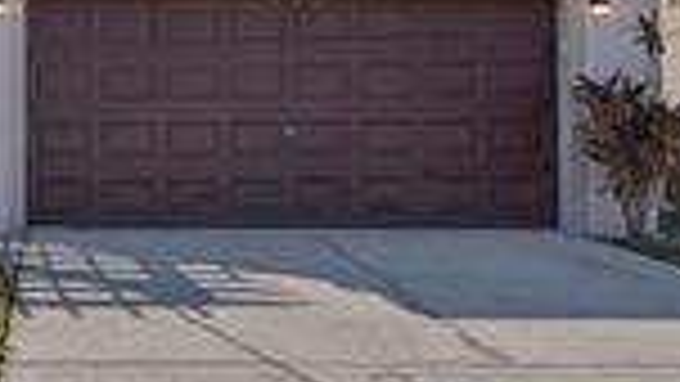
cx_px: 36
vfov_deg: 20.1
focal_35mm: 59
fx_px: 1064
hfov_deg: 33.1
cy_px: 56
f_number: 8
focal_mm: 17
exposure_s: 1/1250
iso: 400
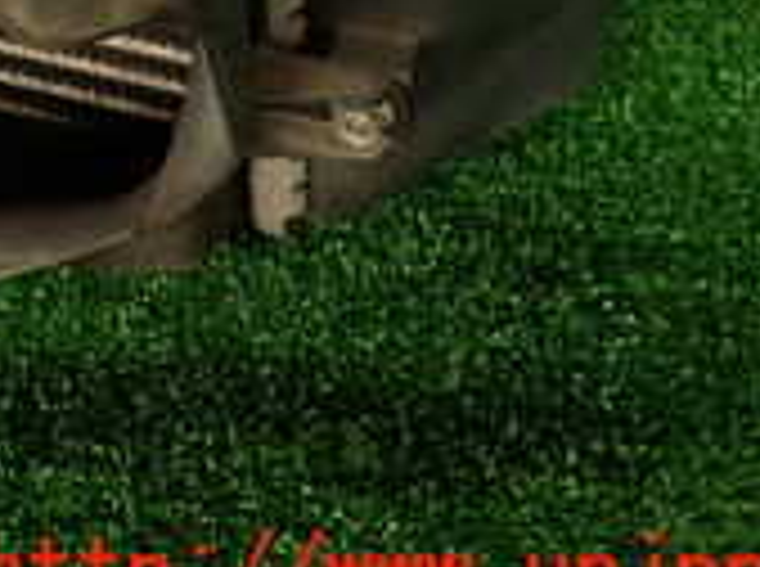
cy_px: -378
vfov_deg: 14.9
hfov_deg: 19.4
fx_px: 1950
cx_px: -355
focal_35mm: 89
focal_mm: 4.5
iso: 100
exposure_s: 1/80
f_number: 2
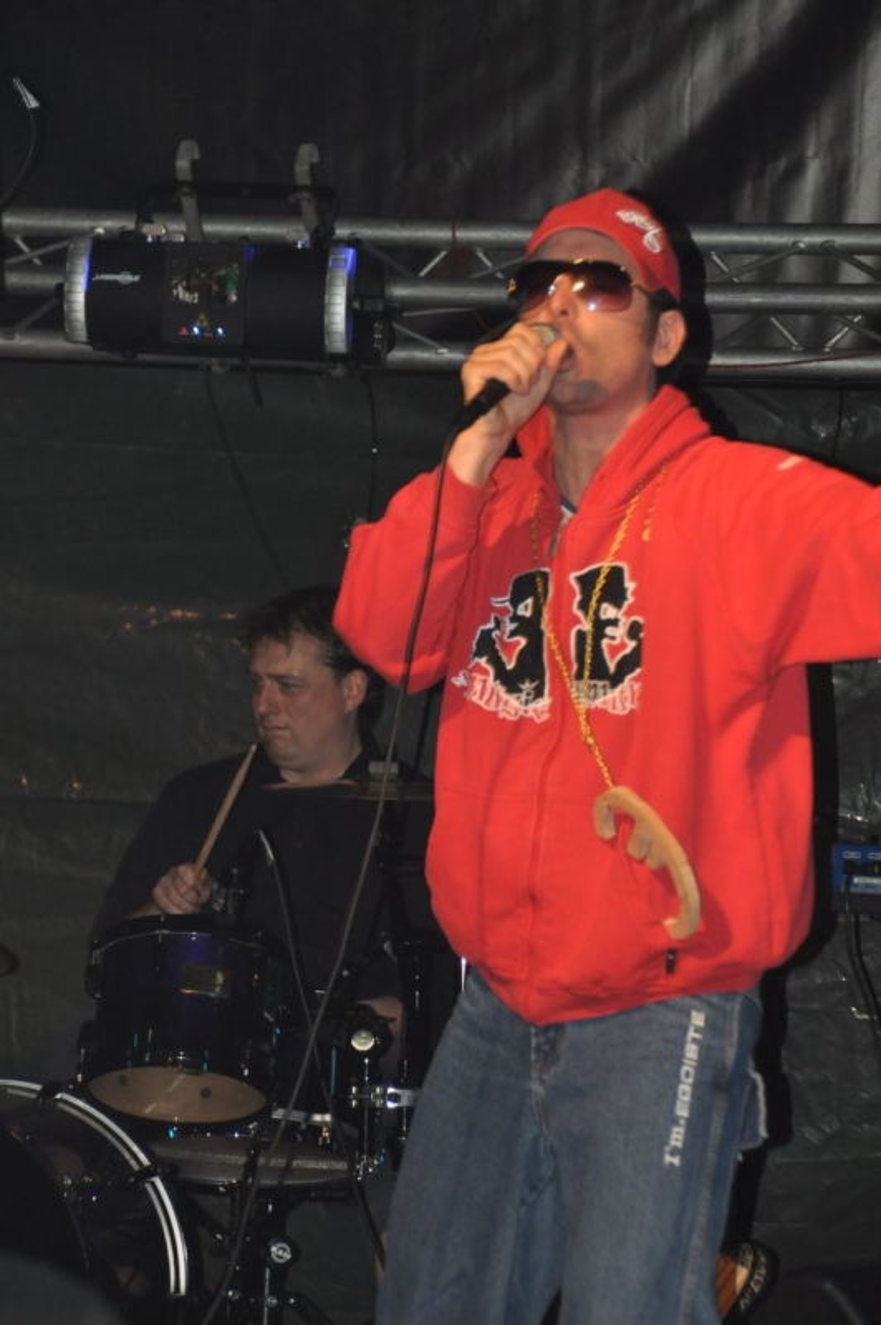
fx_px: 5791
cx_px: 440
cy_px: 662
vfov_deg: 13.1
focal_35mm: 158
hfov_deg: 8.7
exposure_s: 1/60
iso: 800
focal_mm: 105
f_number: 6
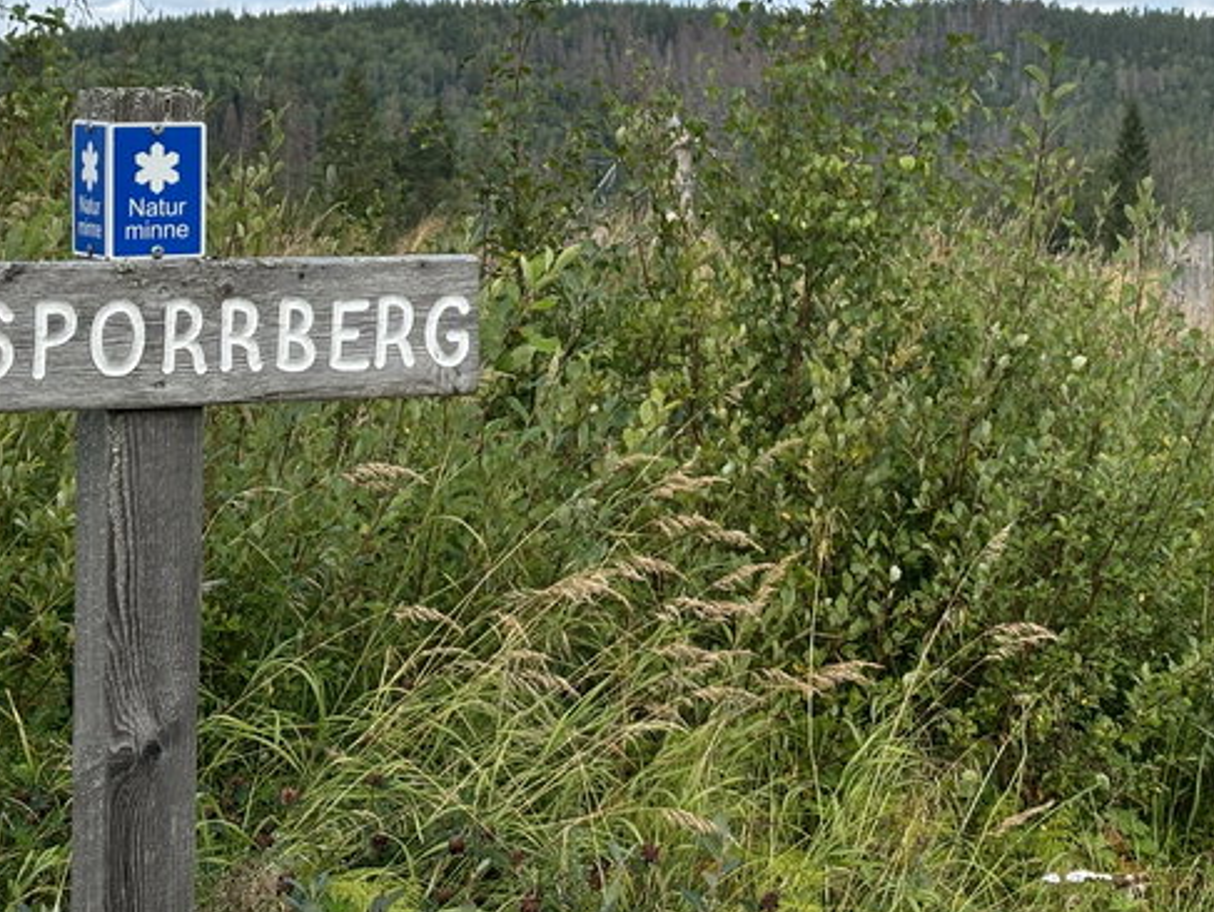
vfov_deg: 16.1
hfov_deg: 21.5
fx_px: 3194
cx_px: 669
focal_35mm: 91
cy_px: 167
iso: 32
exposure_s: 1/1616
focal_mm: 5.96
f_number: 1.6
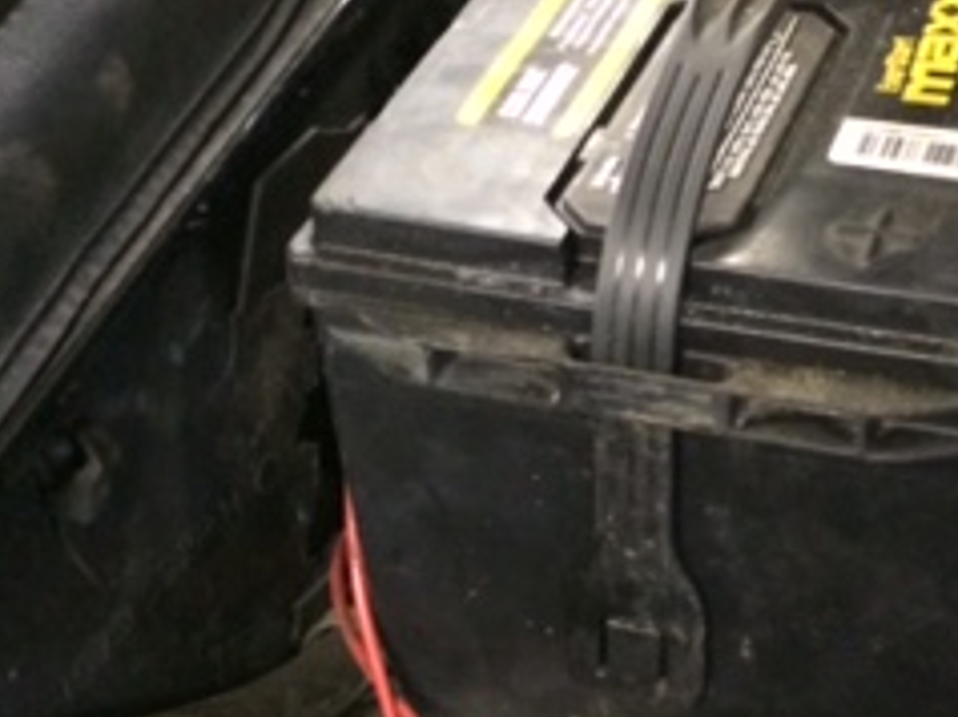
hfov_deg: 24.3
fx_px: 2156
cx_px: 877
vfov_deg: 18.7
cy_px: 548
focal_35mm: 78
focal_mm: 4.15
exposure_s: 1/15
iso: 400
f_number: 2.2
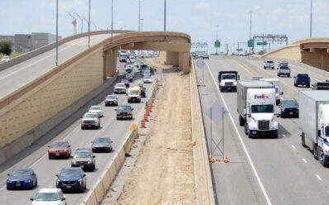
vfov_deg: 7.5
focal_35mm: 176
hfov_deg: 11.9
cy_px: 122
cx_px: 165
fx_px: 1578
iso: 80
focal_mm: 29.4
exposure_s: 1/640
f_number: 5.6
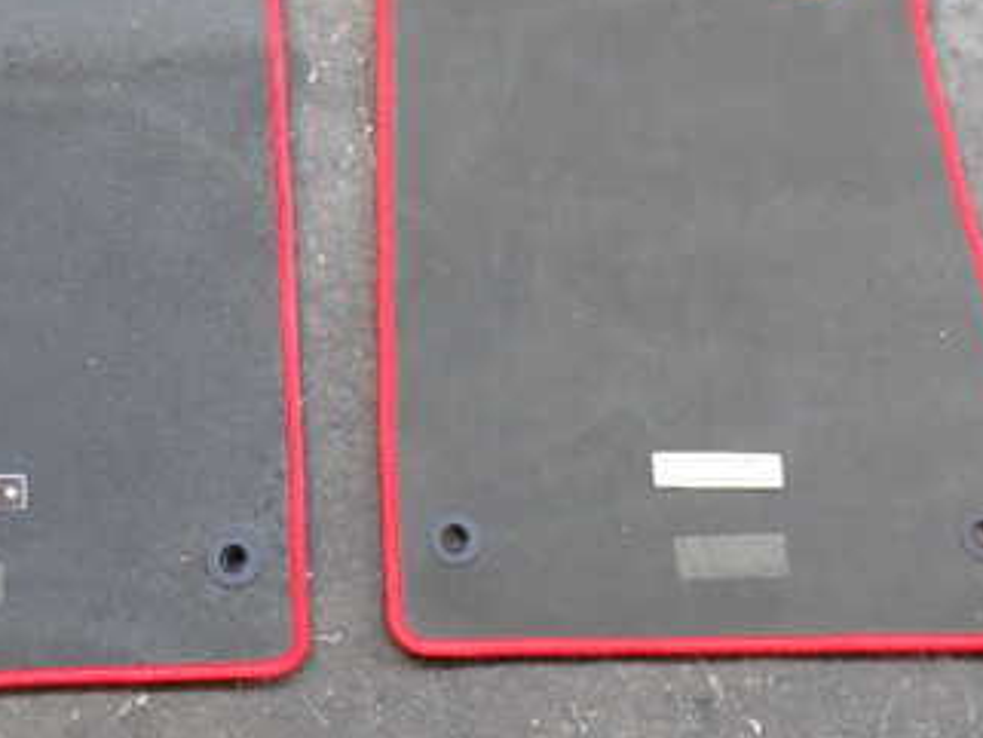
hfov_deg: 34.0
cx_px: 315
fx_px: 1591
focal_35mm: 56
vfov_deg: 25.9
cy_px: 208
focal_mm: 5.4
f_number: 2.3
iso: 200
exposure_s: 1/50
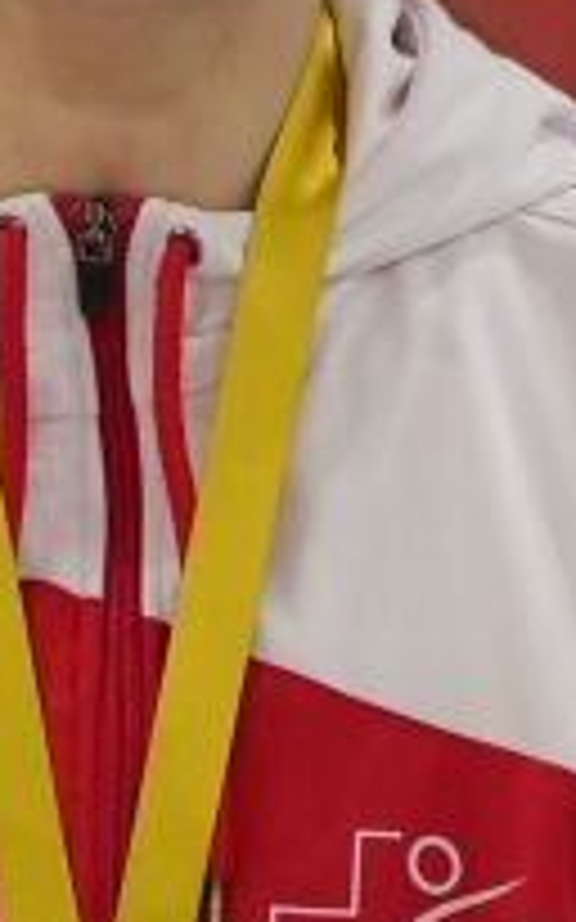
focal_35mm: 1794
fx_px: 45091
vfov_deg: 1.2
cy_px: 774
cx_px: -14
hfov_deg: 0.7
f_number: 2.8
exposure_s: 1/500
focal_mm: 200
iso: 1600
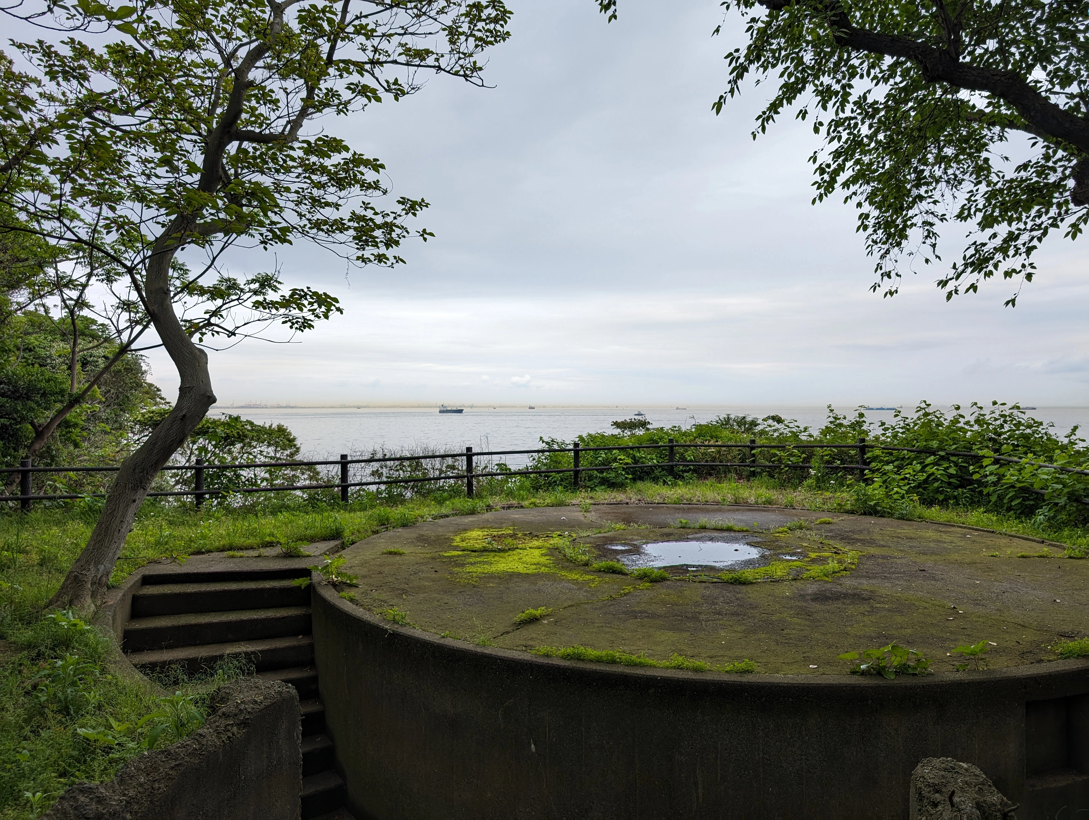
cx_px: 544
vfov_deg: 56.9
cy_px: 410
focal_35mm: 24
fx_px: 756
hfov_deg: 71.5
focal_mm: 6.9
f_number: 1.68
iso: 26
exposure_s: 1/467
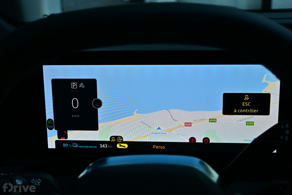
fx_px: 343
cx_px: 149
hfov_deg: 46.1
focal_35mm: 42
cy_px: 96
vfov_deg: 31.7
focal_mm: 27.5
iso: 640
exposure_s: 1/800
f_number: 4.5
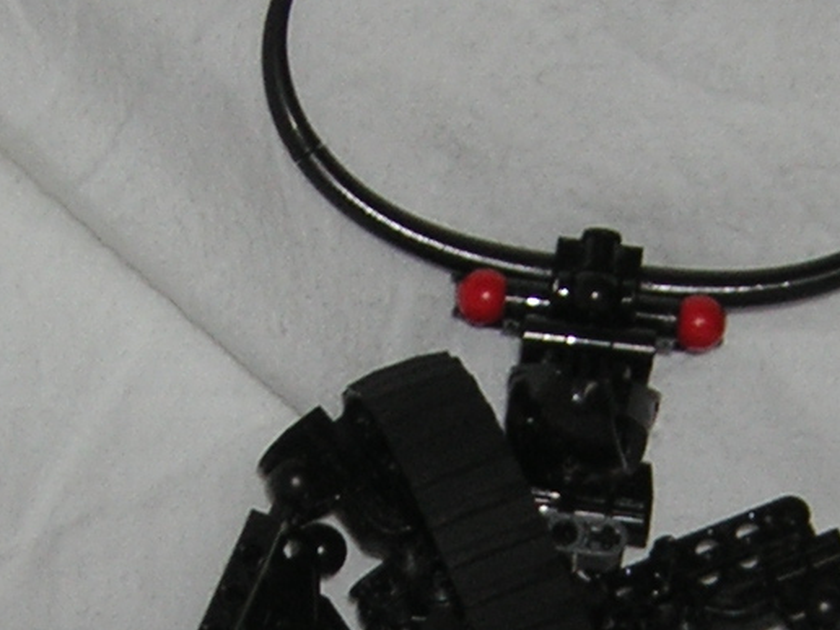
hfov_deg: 11.0
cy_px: 788
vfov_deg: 8.2
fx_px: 4368
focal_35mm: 180
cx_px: 518
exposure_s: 1/60.1
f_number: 3.3
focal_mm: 7.6
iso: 50
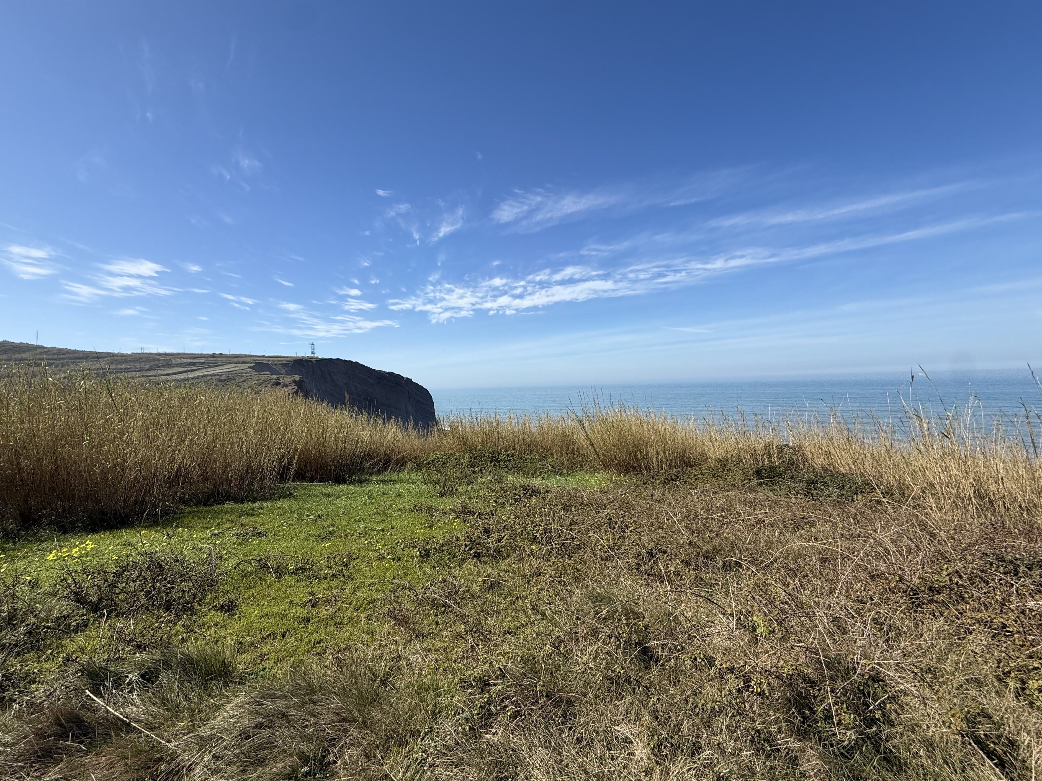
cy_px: 379
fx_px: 452
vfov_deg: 81.7
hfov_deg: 98.0
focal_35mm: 15
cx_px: 489
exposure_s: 1/2506
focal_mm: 2.22
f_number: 2.2
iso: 50
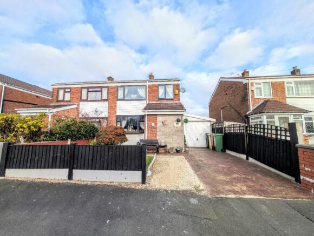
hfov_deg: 110.4
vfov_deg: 94.7
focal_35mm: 12
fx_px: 109
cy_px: 118
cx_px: 157
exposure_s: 1/1290
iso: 53
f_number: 1.7
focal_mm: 2.02
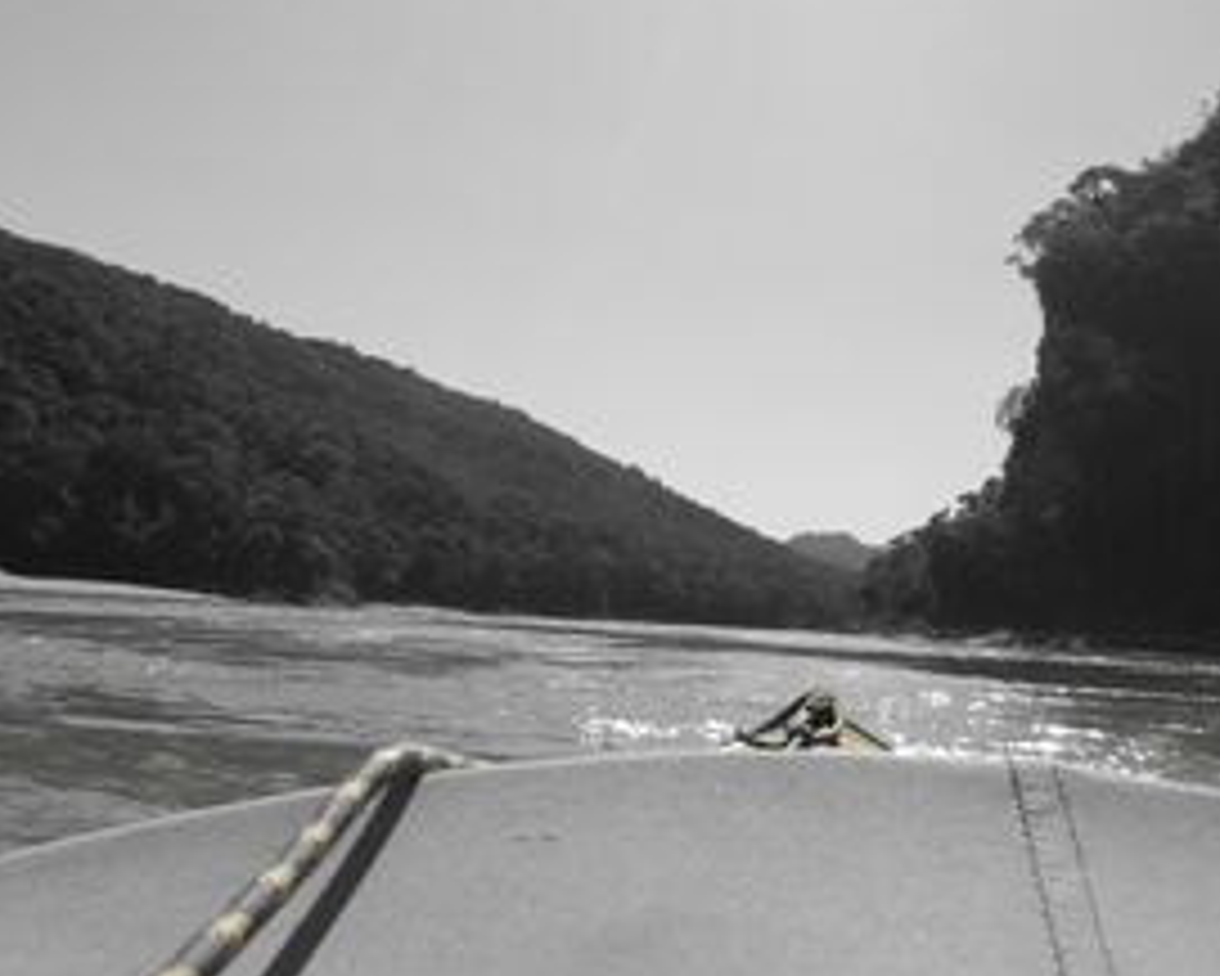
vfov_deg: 41.0
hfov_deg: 50.2
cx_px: 680
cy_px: 400
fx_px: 1300
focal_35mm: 36
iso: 160
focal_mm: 4.5
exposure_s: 1/800
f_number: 7
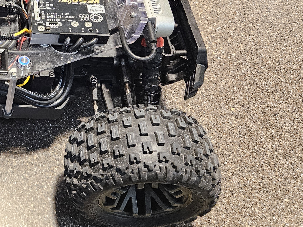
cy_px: 57
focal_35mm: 54
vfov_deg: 26.7
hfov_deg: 31.4
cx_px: -33
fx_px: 473
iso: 640
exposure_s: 1/170
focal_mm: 5.4
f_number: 1.8
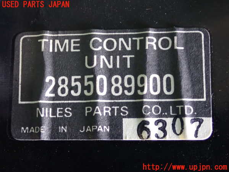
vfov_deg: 18.0
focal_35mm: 82
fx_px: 542
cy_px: 86
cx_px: 114
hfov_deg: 23.8
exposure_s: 1/40
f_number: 4.3
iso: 1250
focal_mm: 14.62
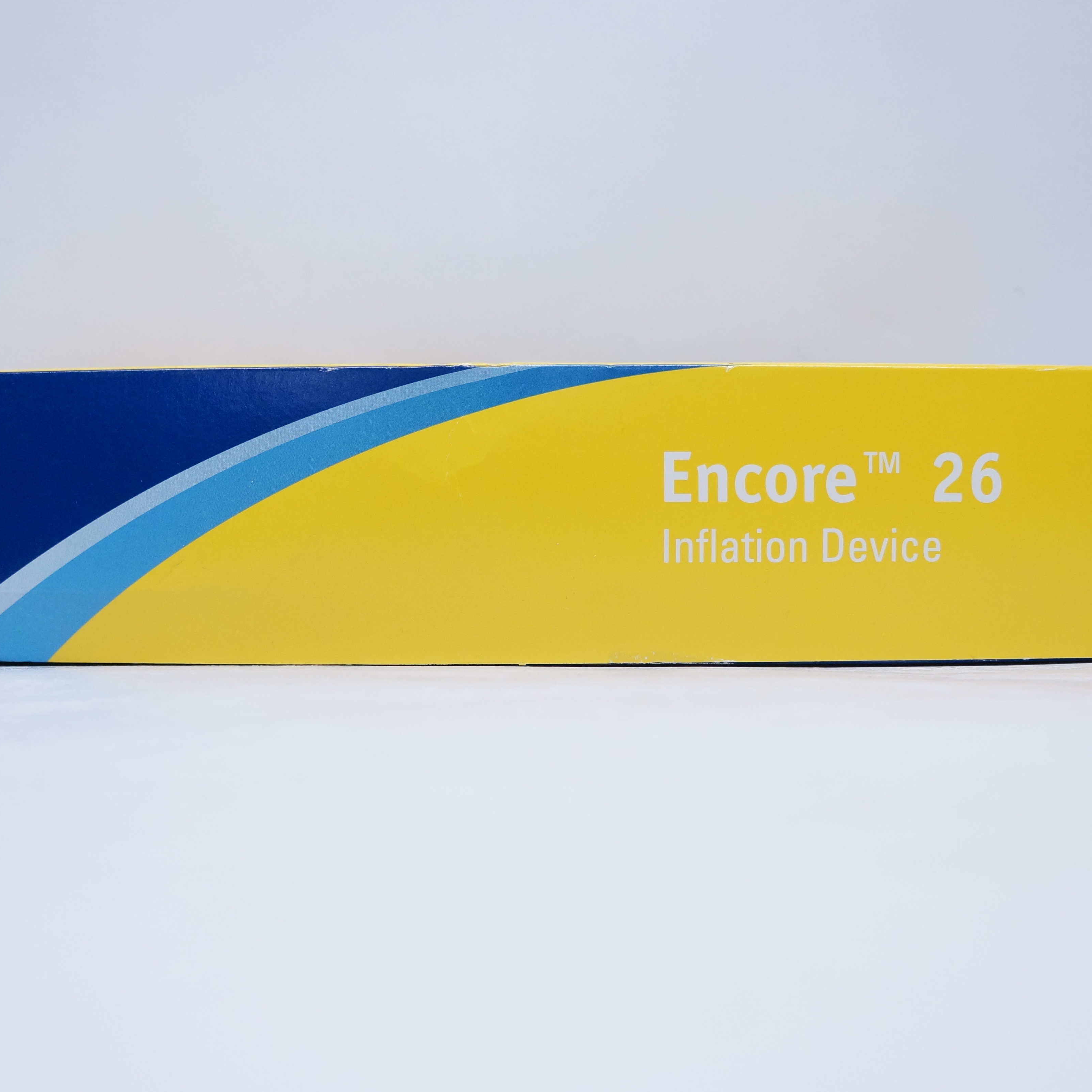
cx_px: 509
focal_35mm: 35
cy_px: 539
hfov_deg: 47.2
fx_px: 1249
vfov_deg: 47.2
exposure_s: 1/125
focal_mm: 18
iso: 800
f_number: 4.5
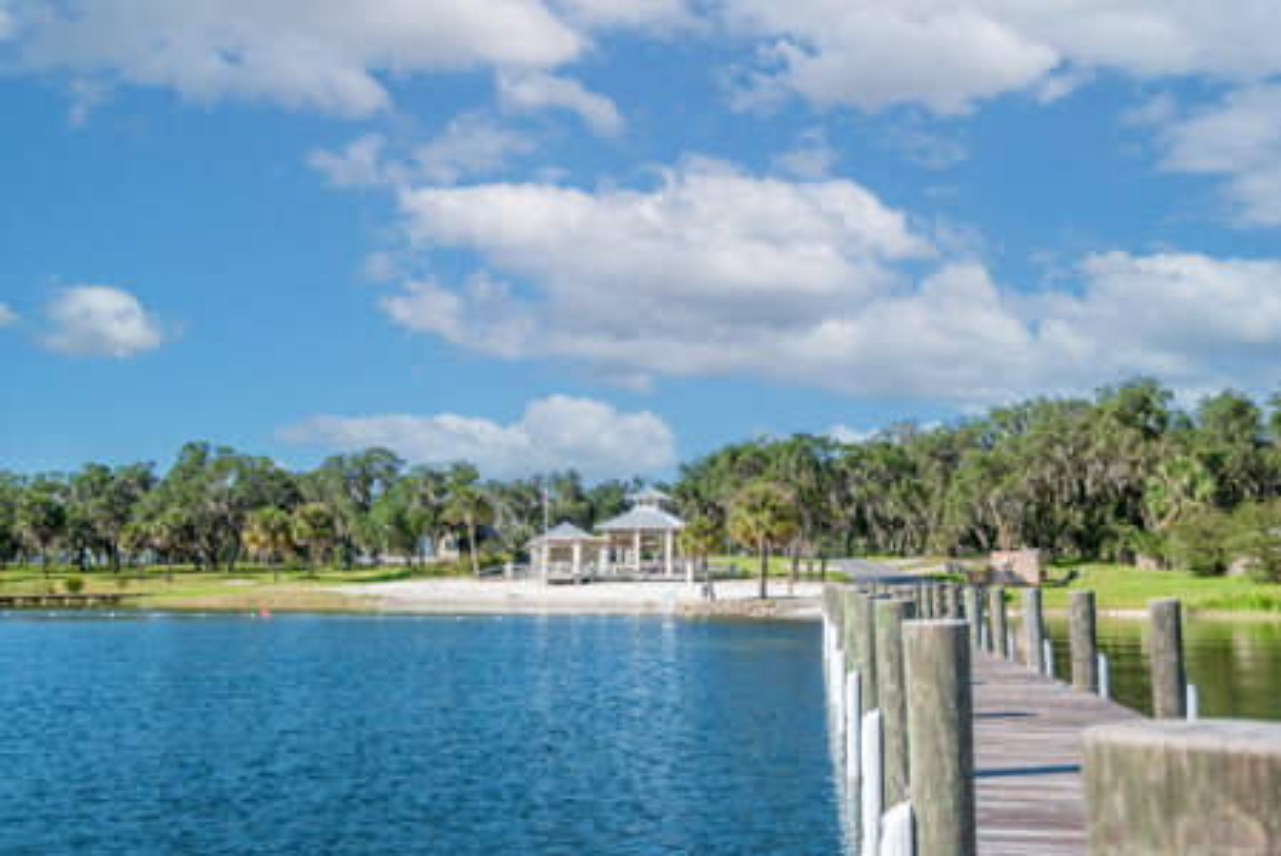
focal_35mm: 32
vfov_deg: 41.2
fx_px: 1139
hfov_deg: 58.7
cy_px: 428
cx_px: 640
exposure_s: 1/2000
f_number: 4.5
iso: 320
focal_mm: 32
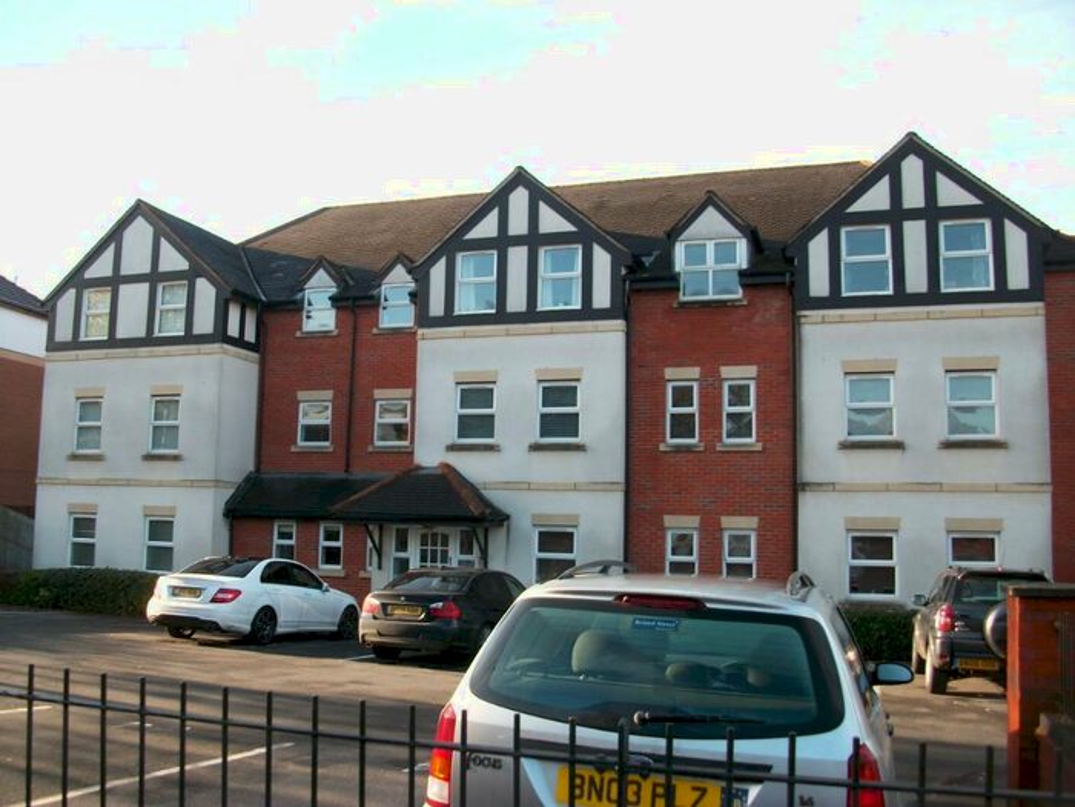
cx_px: 538
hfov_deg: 58.4
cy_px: 404
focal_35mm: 31
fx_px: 963
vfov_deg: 45.4
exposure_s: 1/242
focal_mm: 5.7
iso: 80
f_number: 2.9
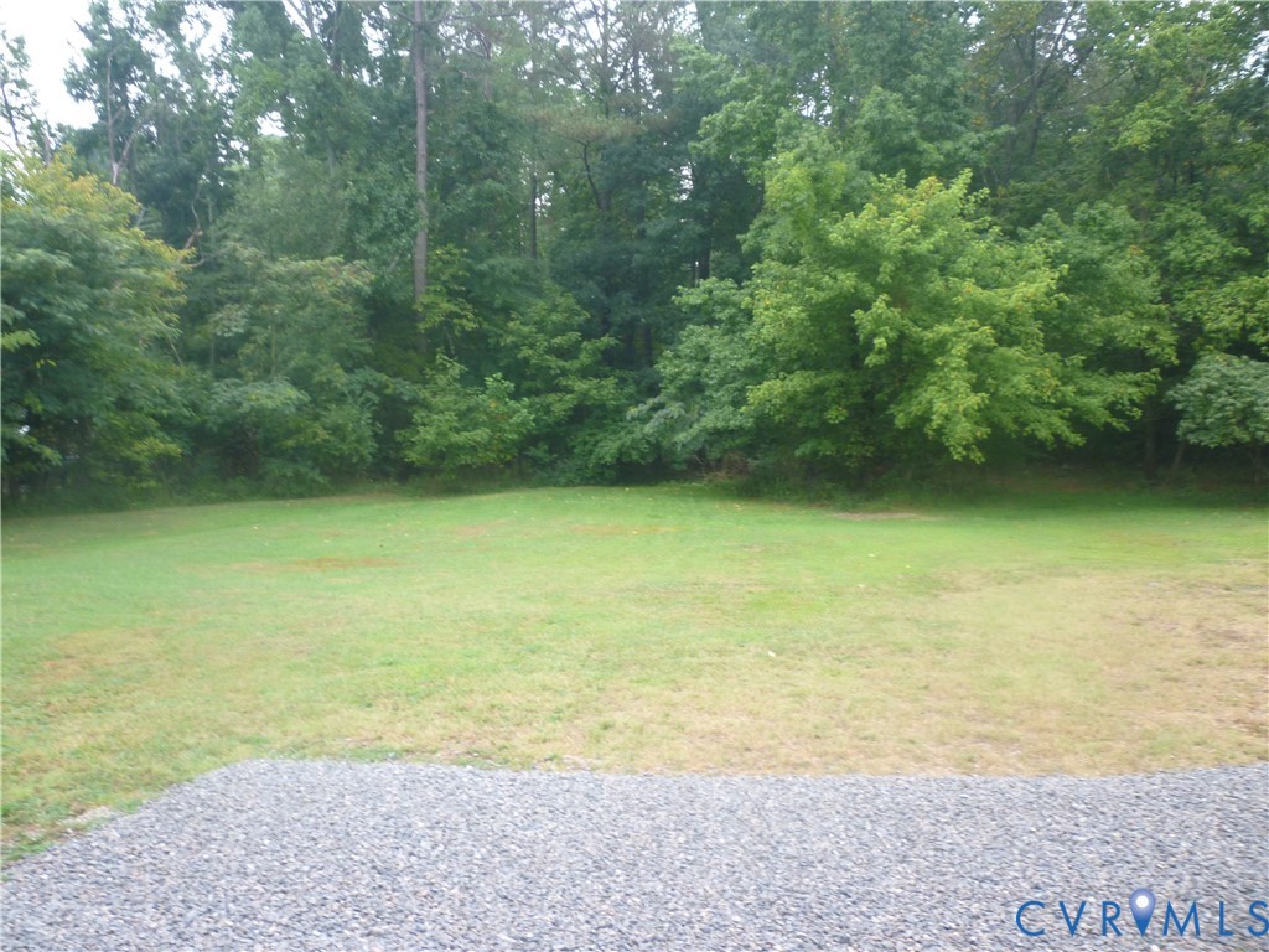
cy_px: 476
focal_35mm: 29
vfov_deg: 48.2
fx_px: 1063
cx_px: 634
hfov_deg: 61.7
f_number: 3.3
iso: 160
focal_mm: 5.2
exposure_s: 1/30
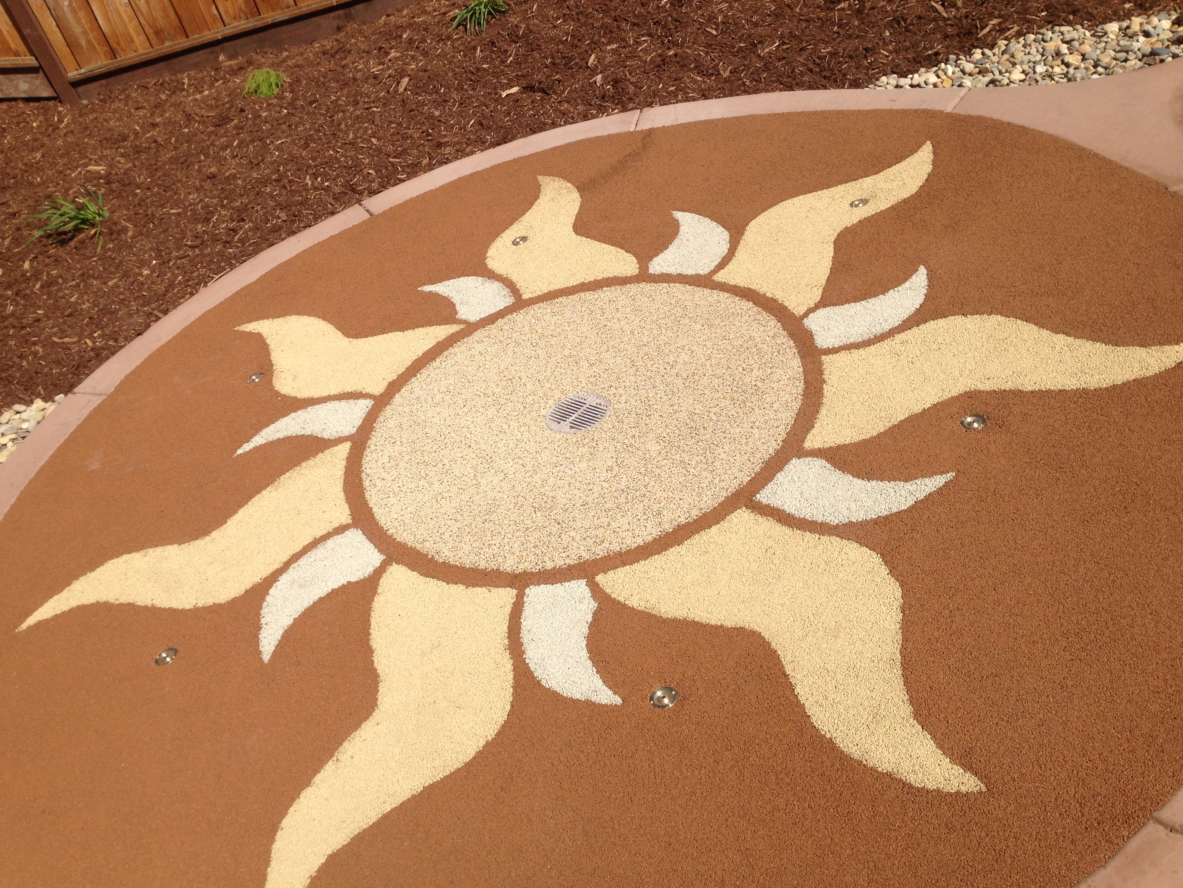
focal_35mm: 36
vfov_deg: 39.7
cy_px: 434
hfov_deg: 51.4
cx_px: 588
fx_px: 1230
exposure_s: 1/2632
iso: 50
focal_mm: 4.28
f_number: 2.4
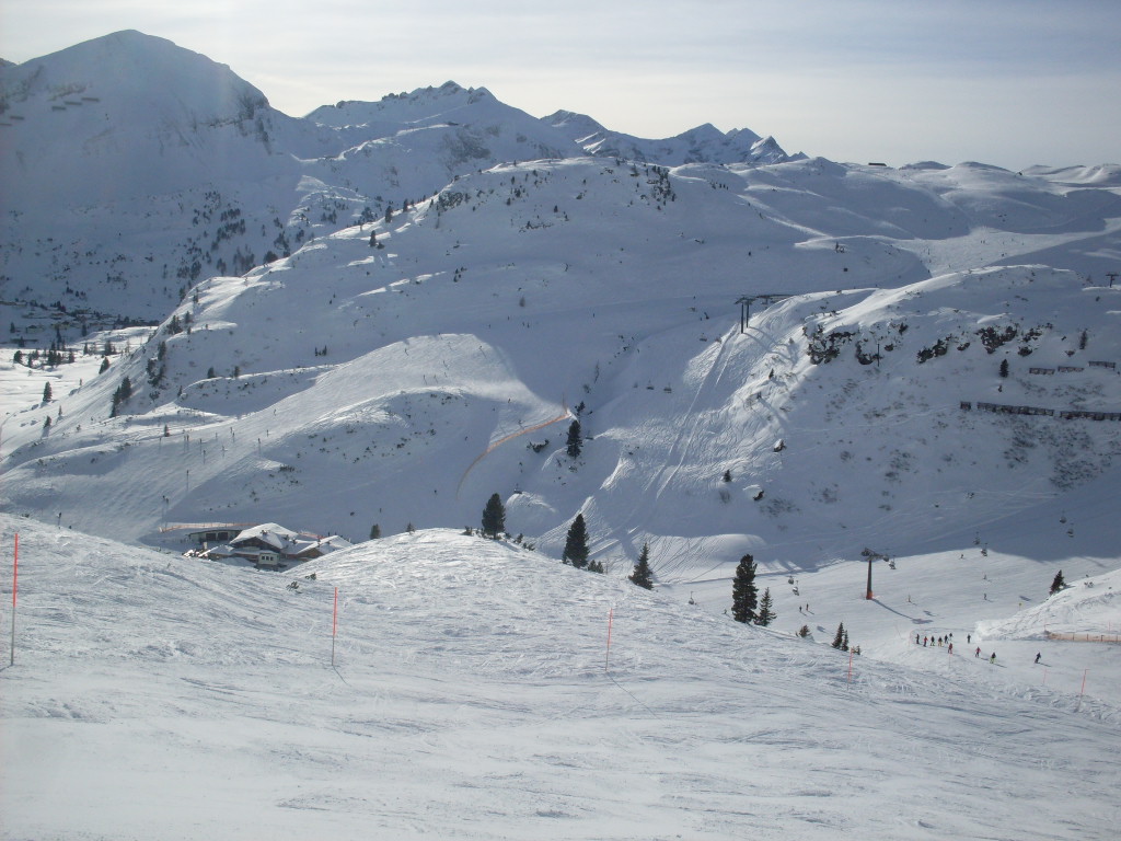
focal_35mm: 38
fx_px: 1231
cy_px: 420
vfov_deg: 37.7
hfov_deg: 49.0
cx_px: 560
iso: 80
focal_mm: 6.3
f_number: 8.4
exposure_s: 1/750
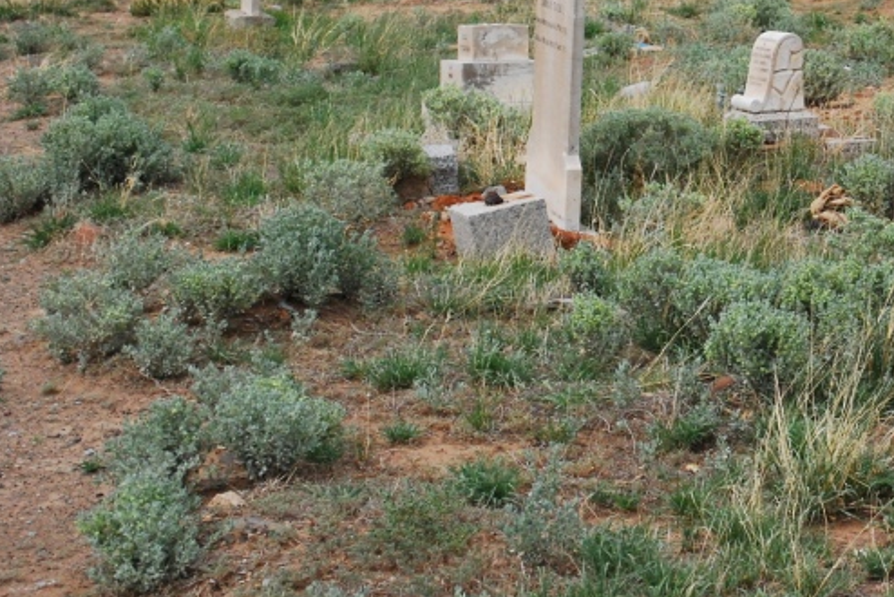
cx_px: 843
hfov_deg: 17.9
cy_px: 99
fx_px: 2783
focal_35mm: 112
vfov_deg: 12.2
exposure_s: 1/4000
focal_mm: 36
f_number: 5.6
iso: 800
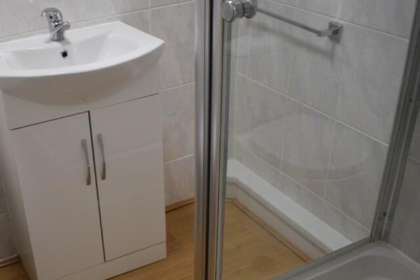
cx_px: 121
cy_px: 175
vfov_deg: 31.1
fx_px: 502
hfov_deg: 44.4
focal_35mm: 43
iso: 400
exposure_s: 1/60
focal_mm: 18
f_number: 4
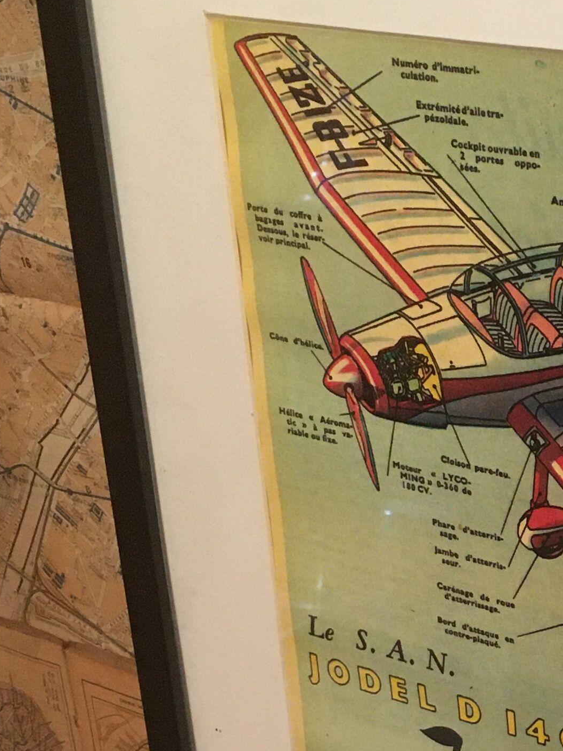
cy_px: 597
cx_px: 755
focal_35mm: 83
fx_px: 1800
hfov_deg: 16.7
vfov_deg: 23.2
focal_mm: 4.15
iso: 200
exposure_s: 1/20
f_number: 2.2
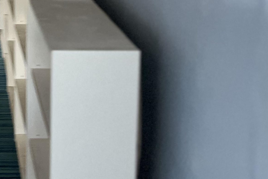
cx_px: -31
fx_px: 529
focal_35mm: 71
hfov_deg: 26.1
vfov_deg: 18.0
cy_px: -51
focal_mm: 5.7
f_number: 1.5
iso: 500
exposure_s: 1/30
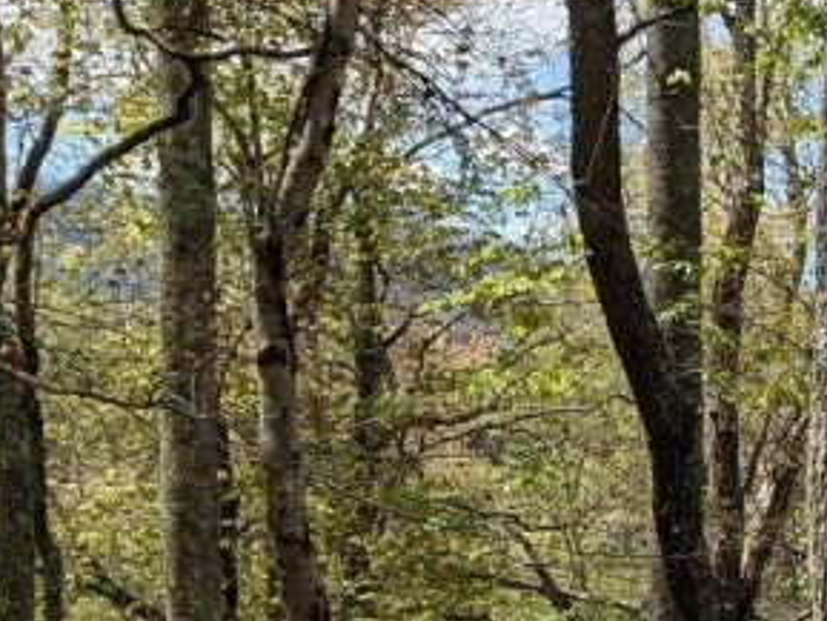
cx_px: 950
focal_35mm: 112
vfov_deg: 12.8
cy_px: 790
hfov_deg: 16.9
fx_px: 2677
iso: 48
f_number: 1.73
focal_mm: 4.38
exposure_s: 1/1957
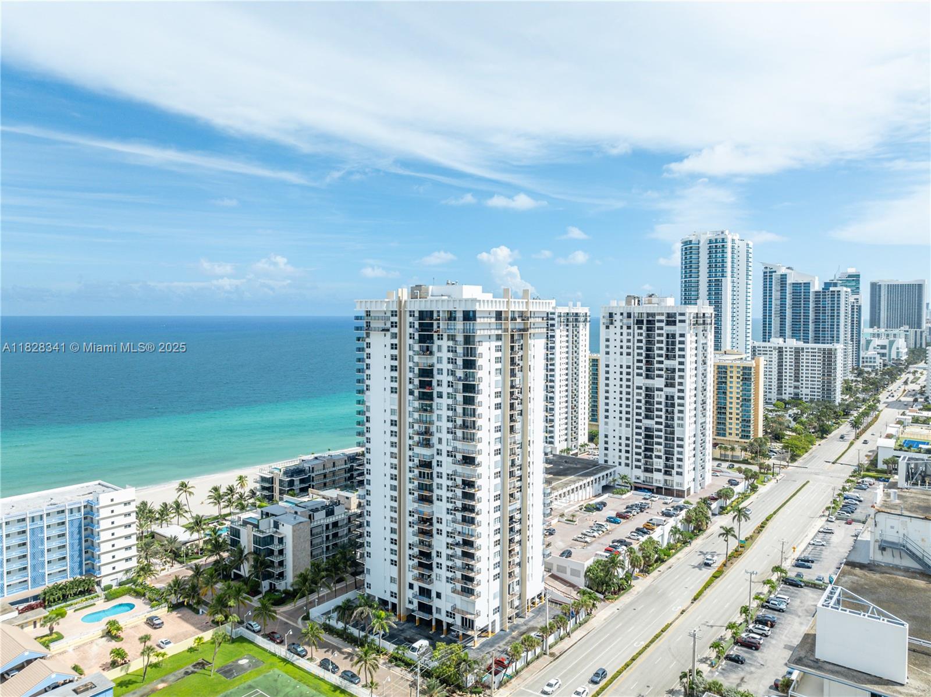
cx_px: 466
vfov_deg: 56.8
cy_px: 348
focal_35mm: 24
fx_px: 645
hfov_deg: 71.6
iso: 100
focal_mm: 12.29
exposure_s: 1/240
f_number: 4
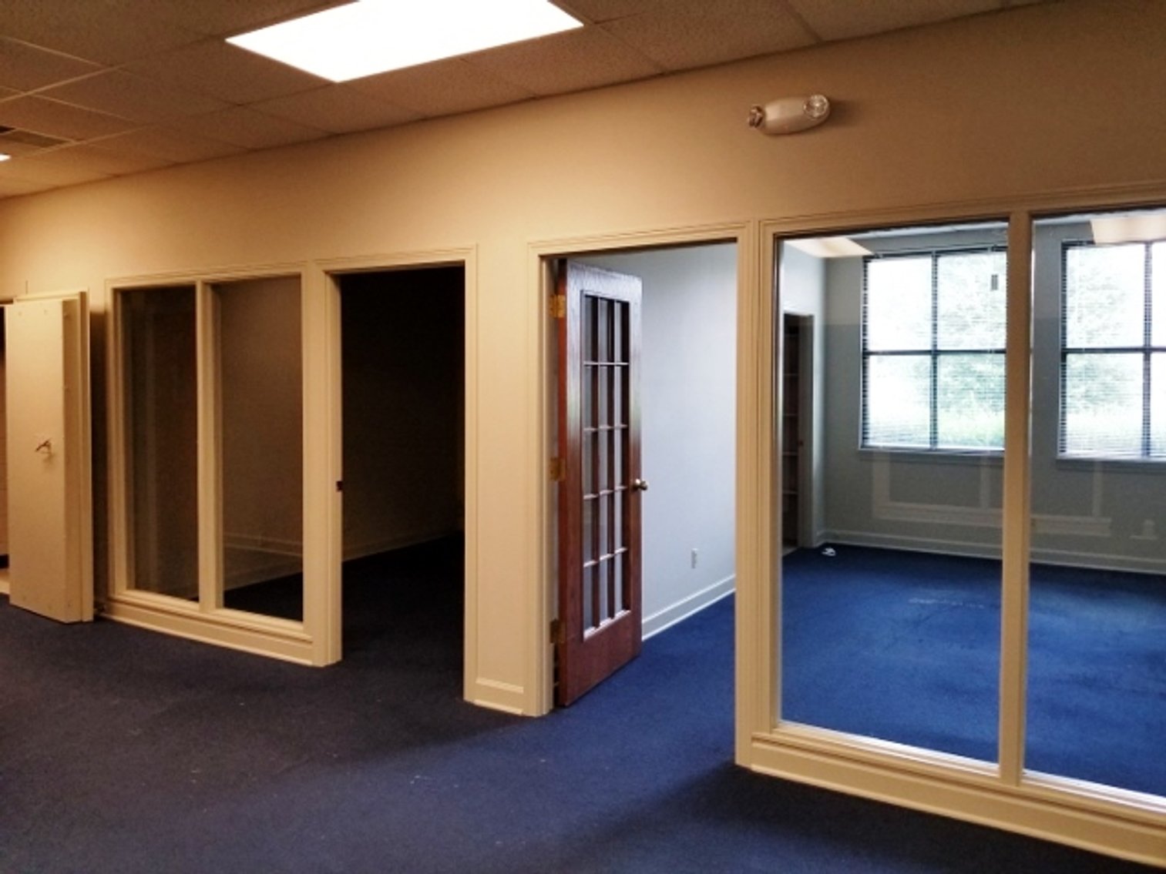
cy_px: 437
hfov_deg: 67.3
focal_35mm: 26
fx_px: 876
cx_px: 583
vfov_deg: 53.1
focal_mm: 4.25
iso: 160
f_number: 1.7
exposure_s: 1/60
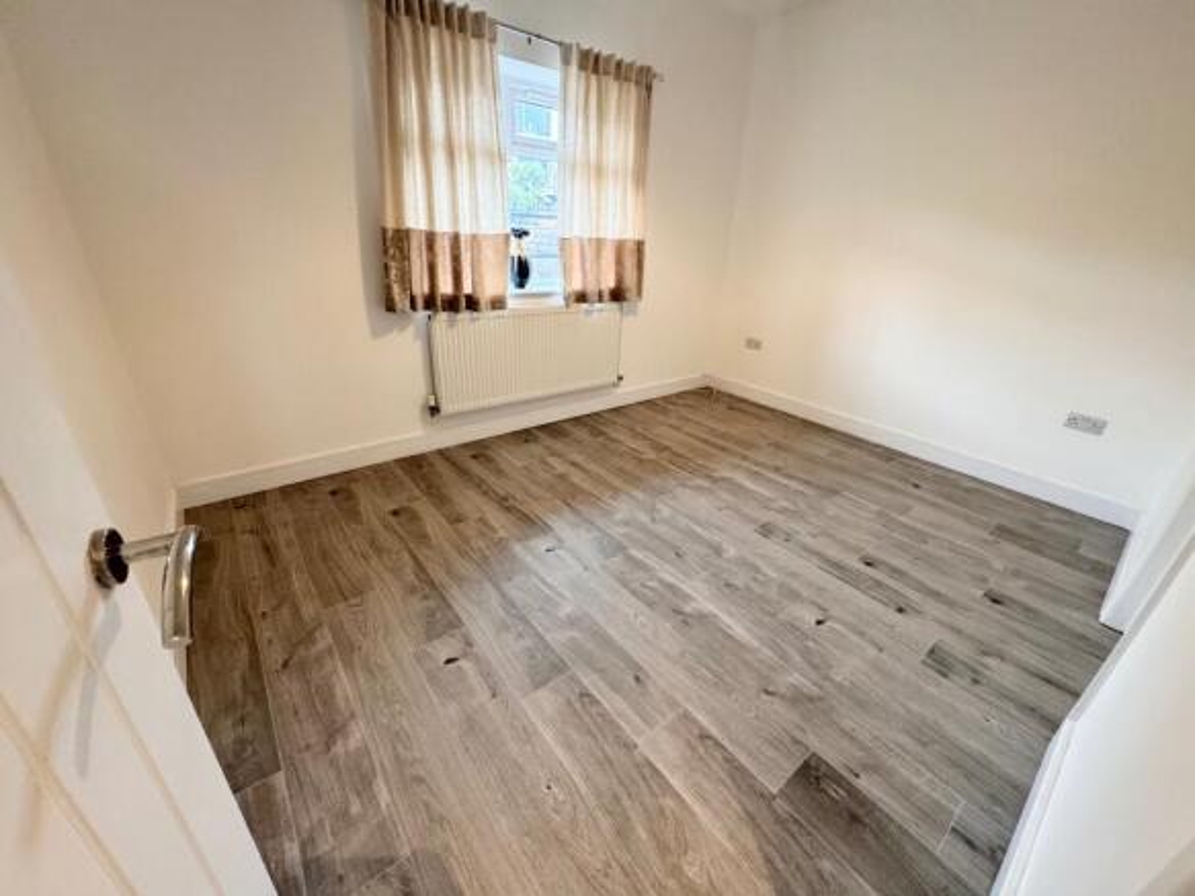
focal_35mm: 14
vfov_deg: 85.7
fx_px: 483
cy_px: 448
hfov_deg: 102.1
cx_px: 598
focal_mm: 2.22
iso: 320
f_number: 2.2
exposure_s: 1/50
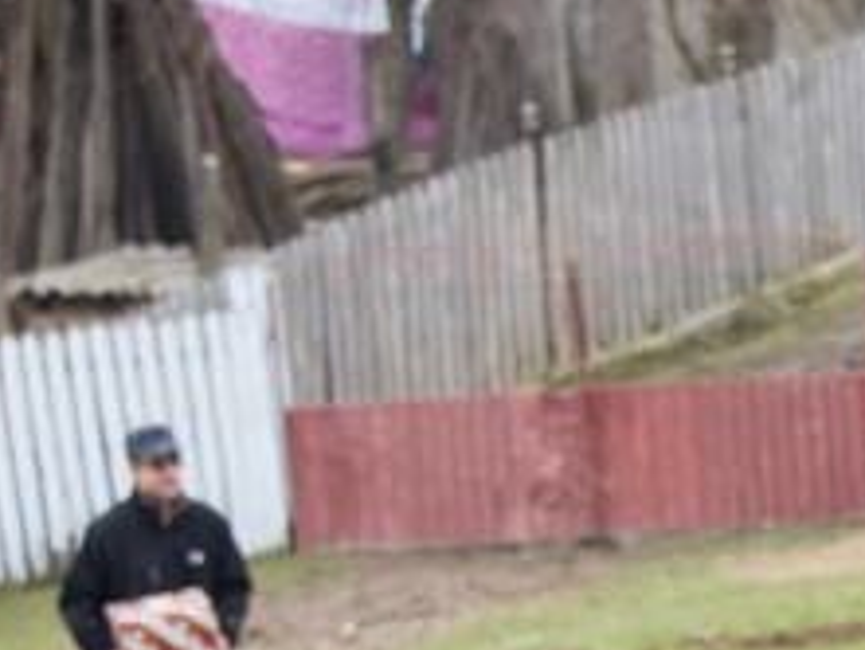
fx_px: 9676
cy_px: 744
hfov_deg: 5.1
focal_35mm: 387
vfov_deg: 3.8
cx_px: 1258
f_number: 4.8
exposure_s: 1/250
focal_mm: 62
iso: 500
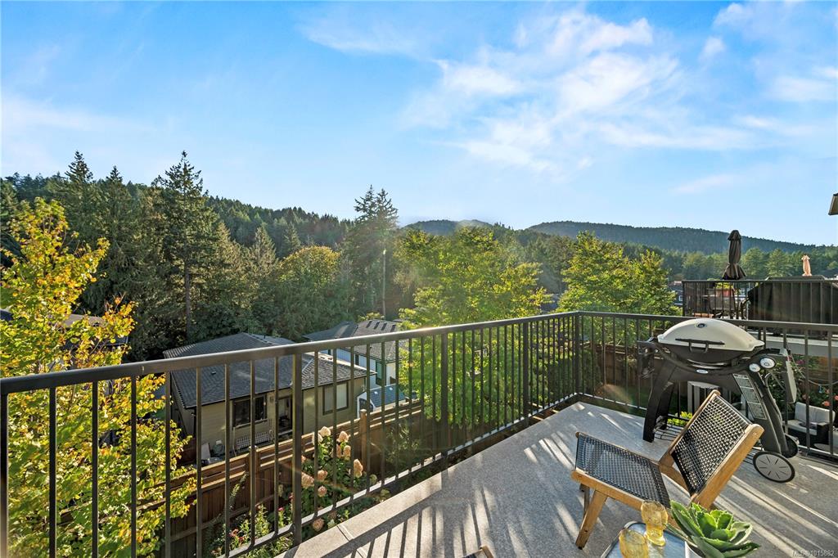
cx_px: 419
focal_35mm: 14
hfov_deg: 104.3
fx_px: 326
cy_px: 279
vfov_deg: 81.2
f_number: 7.1
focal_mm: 14
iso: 800
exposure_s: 1/200
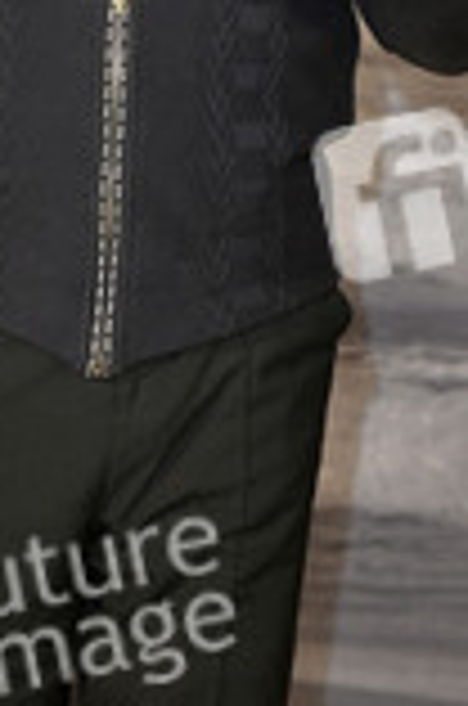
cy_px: -49
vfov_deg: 17.3
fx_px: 2252
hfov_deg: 11.8
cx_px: 135
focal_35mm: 115
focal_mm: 45
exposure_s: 1/125
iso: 1600
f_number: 5.6
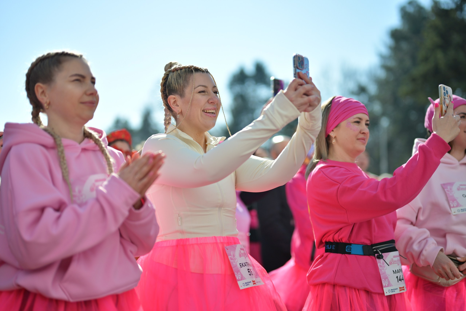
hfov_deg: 39.6
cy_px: 156
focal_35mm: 50
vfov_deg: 27.0
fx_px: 648
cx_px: 233
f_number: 1.2
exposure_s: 1/10000
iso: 125
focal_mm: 50
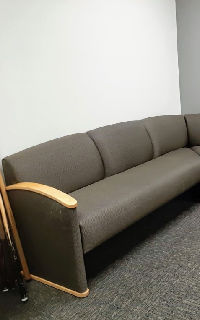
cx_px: 213
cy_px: 161
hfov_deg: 31.1
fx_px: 323
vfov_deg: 52.7
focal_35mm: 37
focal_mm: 3.93
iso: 160
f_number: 1.7
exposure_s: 1/24
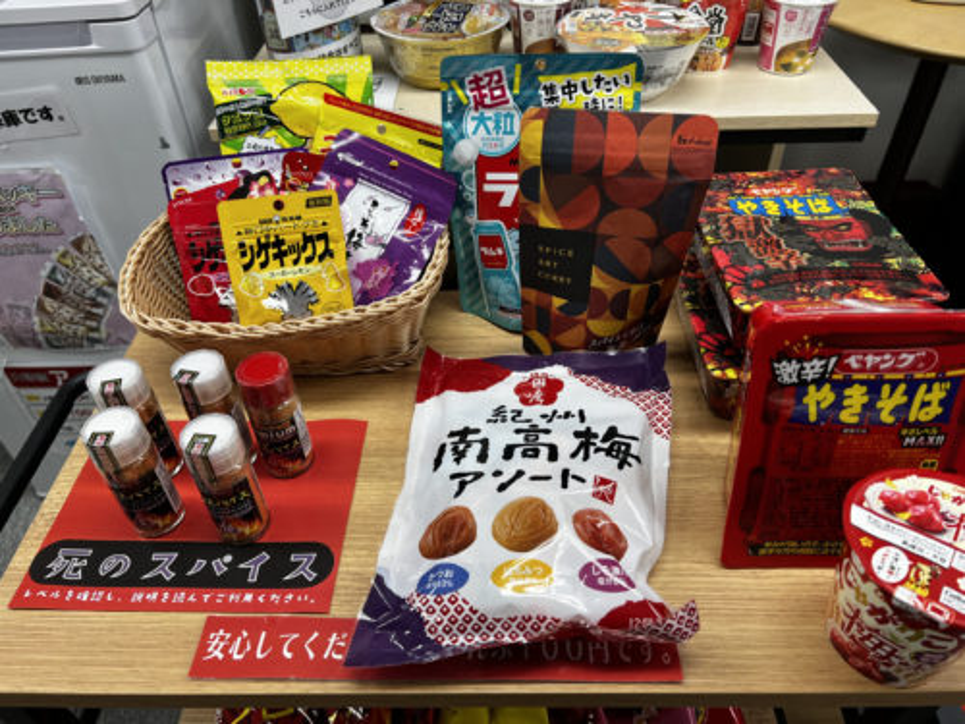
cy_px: 362
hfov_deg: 67.3
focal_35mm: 26
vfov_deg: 53.1
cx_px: 482
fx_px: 725
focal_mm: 5.7
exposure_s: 1/121
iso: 100
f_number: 1.5
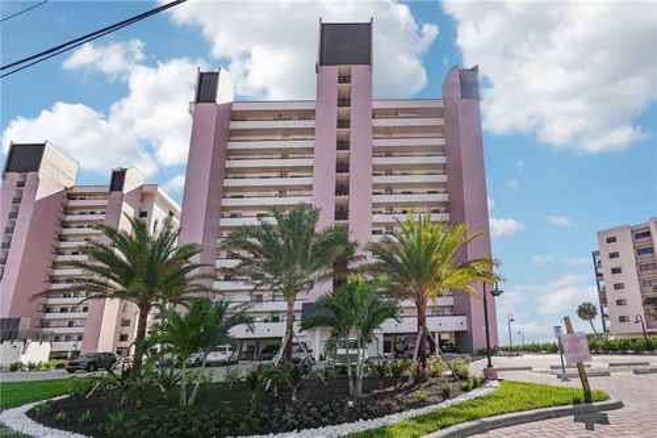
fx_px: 255
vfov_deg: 81.2
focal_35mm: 14
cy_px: 219
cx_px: 328
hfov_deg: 104.3
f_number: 8
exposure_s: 1/80
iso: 50
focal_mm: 14
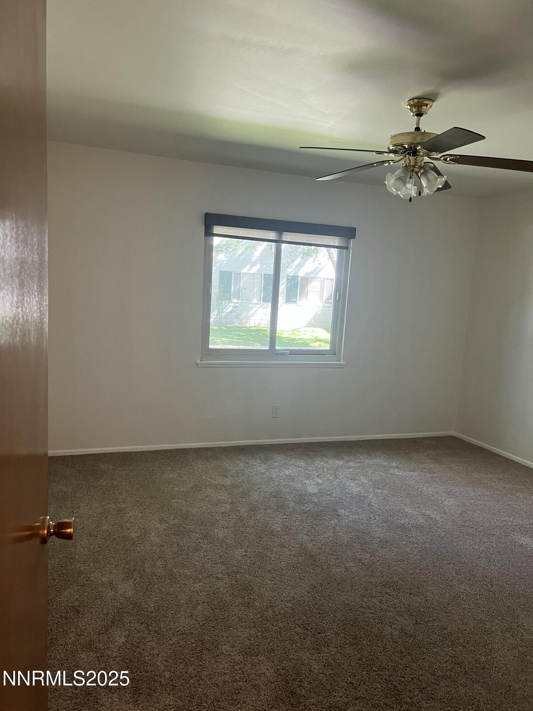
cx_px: 266
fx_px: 534
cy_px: 356
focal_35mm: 26
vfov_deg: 67.3
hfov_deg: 53.1
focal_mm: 5.7
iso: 200
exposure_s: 1/60
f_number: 1.5
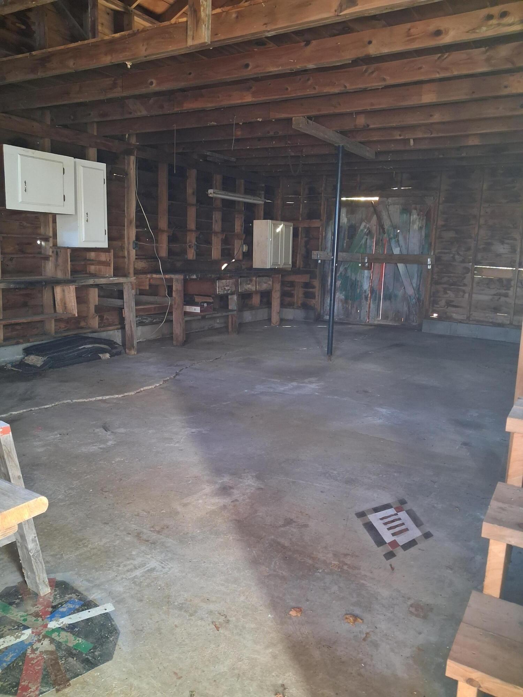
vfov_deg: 65.3
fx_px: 544
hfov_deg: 51.4
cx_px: 262
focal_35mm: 27
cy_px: 348
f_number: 1.8
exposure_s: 1/24
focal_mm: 4
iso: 500
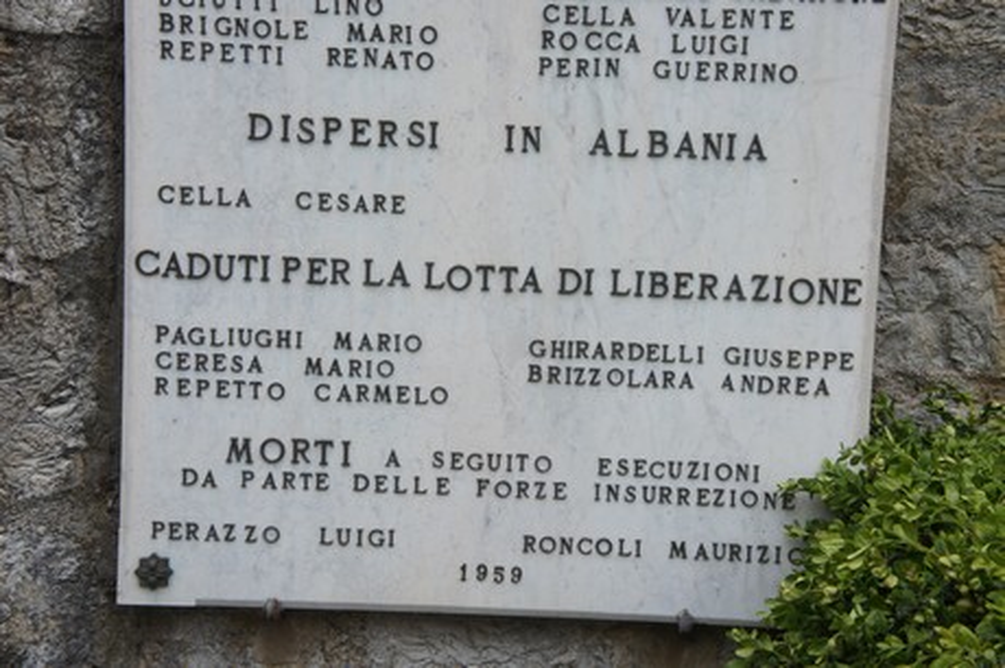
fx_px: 1674
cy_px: 334
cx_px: 502
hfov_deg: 33.4
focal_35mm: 60
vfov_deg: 22.6
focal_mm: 40
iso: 200
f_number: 6.3
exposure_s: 1/125
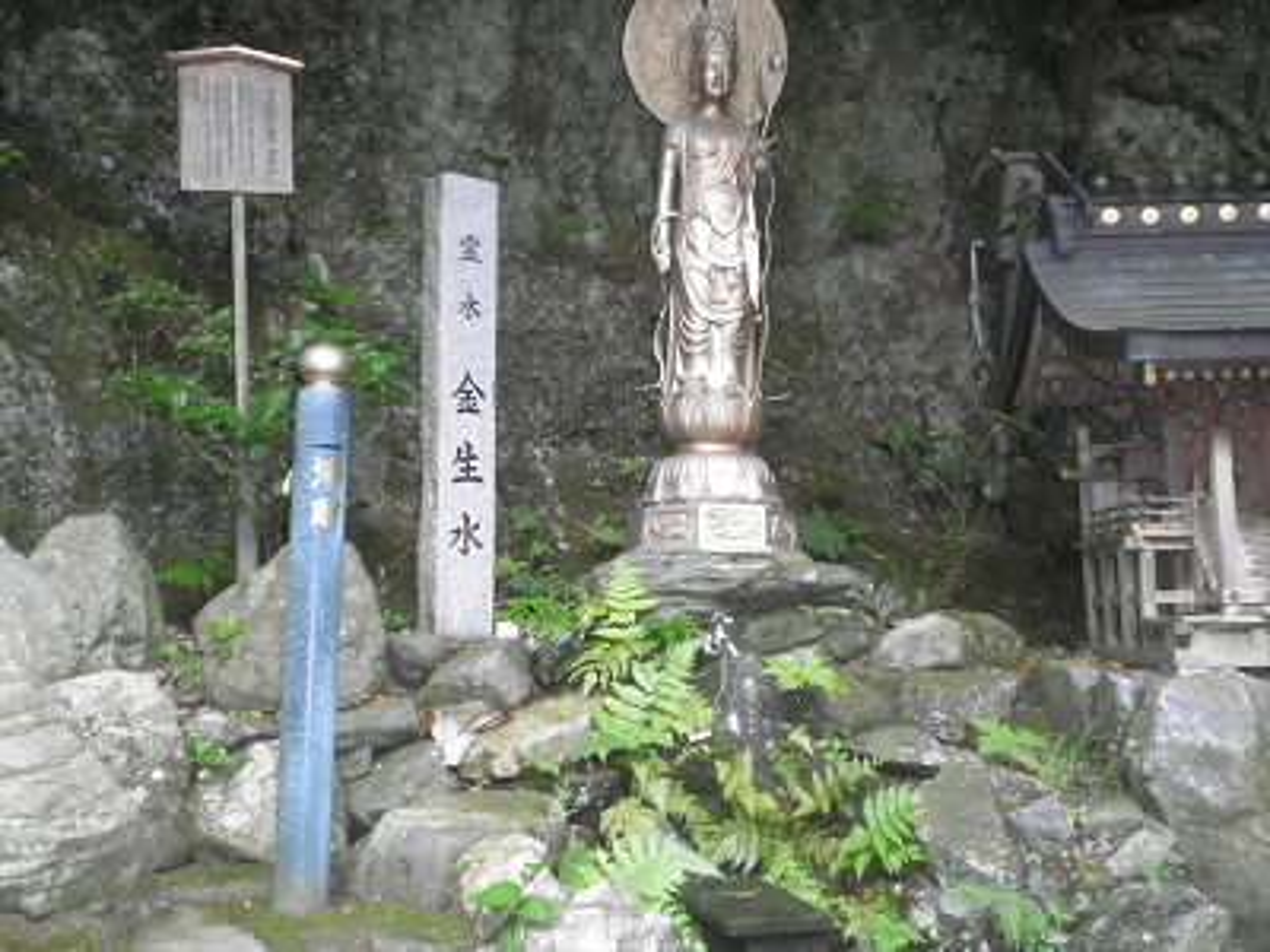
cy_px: 476
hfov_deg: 49.0
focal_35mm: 38
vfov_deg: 37.7
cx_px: 635
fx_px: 1394
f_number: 3.9
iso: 400
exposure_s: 1/60
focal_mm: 6.9
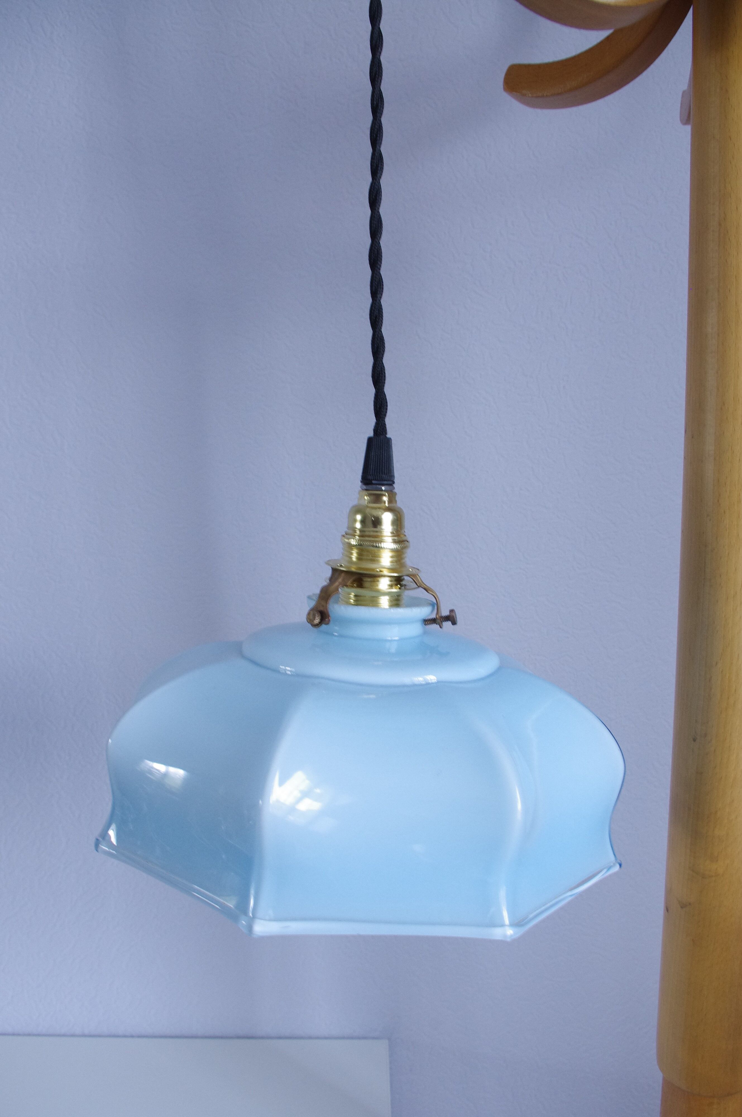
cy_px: 558
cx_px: 371
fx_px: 837
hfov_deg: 47.8
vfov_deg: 67.4
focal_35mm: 27
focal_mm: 18
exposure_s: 1/8
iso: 800
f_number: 8
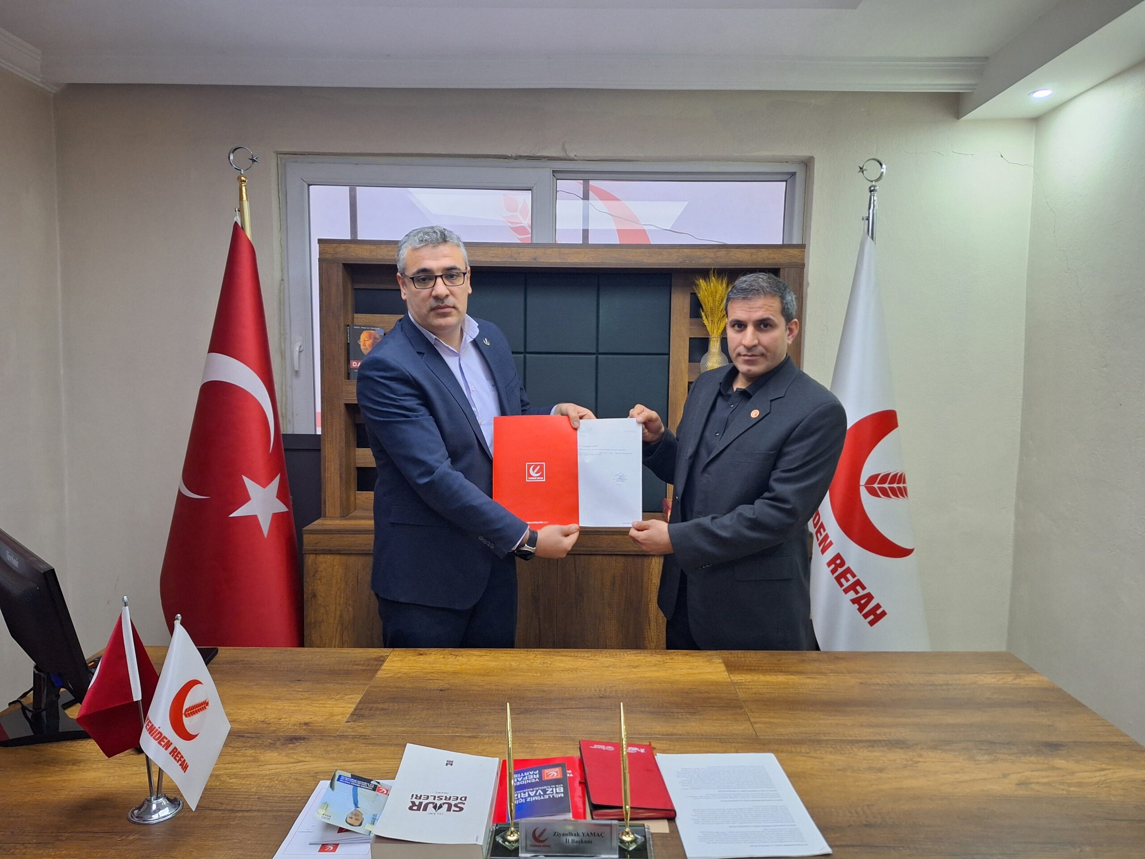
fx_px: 761
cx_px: 572
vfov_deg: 58.9
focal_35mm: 23
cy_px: 430
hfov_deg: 73.9
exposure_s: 1/25
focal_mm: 5.54
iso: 250
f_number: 1.8
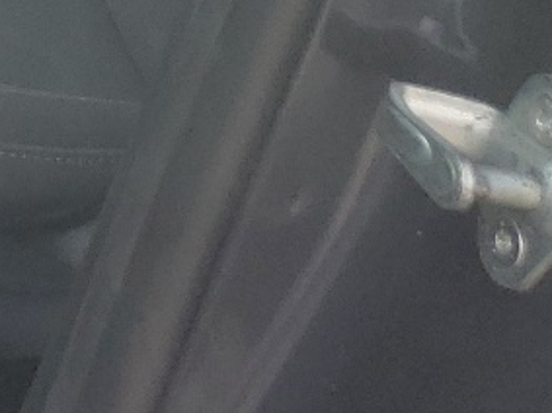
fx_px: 2343
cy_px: -653
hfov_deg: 11.1
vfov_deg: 8.9
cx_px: -821
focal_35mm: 147
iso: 50
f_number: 1.5
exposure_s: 1/909
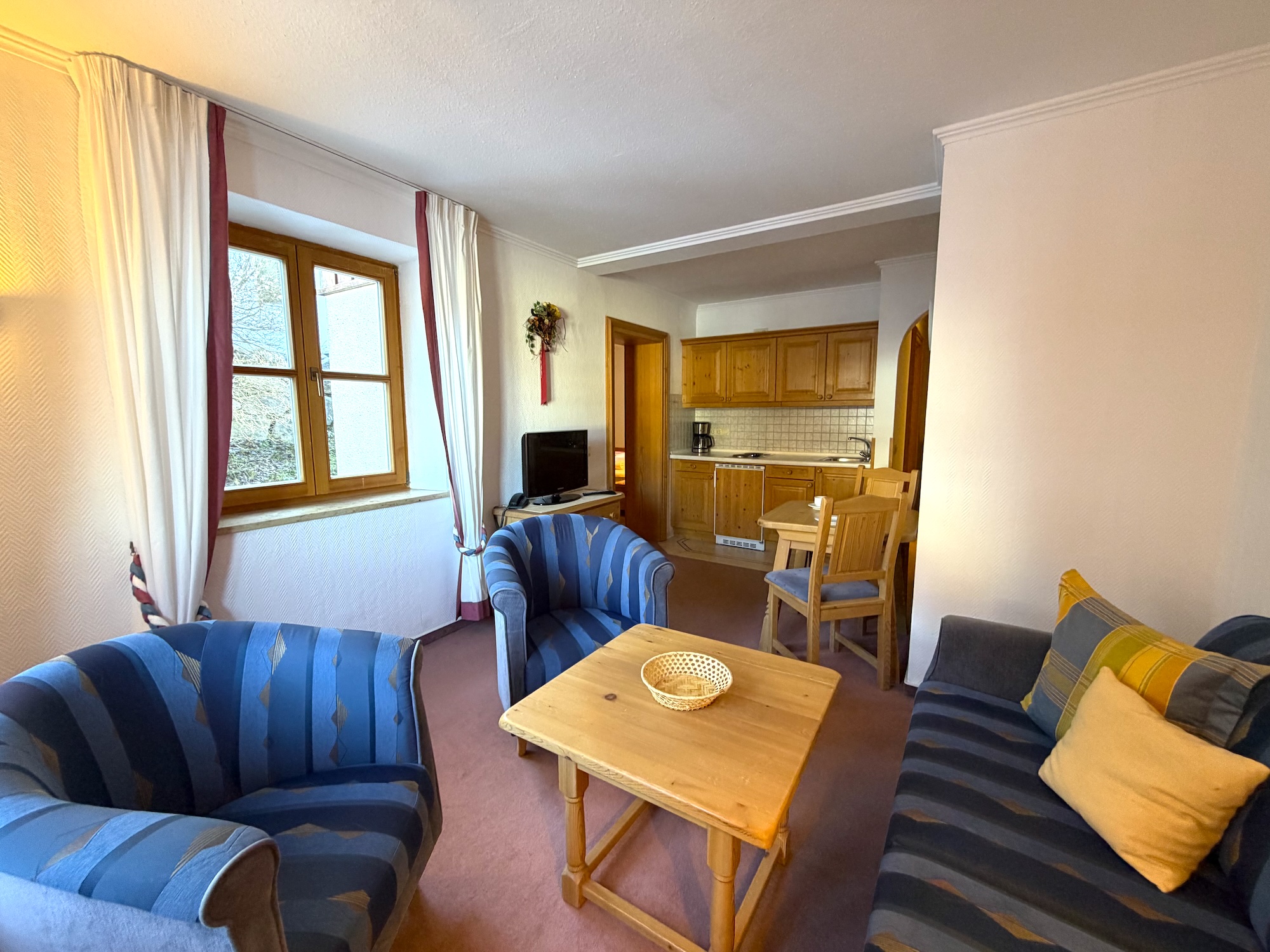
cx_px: 635
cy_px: 476
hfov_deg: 102.1
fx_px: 514
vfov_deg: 85.7
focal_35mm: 14
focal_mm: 2.22
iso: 200
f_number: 2.2
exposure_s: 1/50
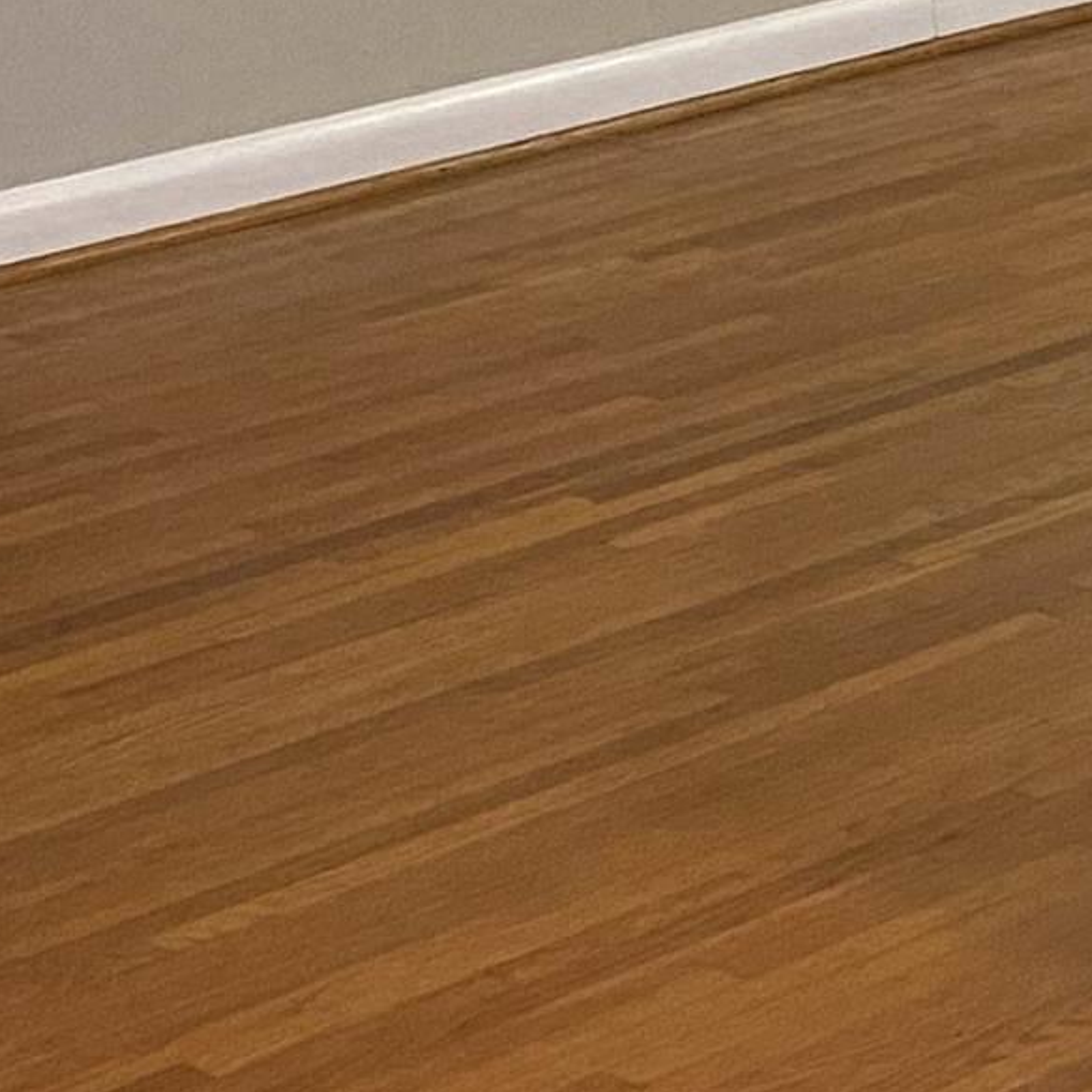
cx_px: 2607
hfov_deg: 11.8
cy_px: 172
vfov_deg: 14.3
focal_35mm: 121
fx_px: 4319
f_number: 1.8
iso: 500
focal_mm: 4.25
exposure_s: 1/60
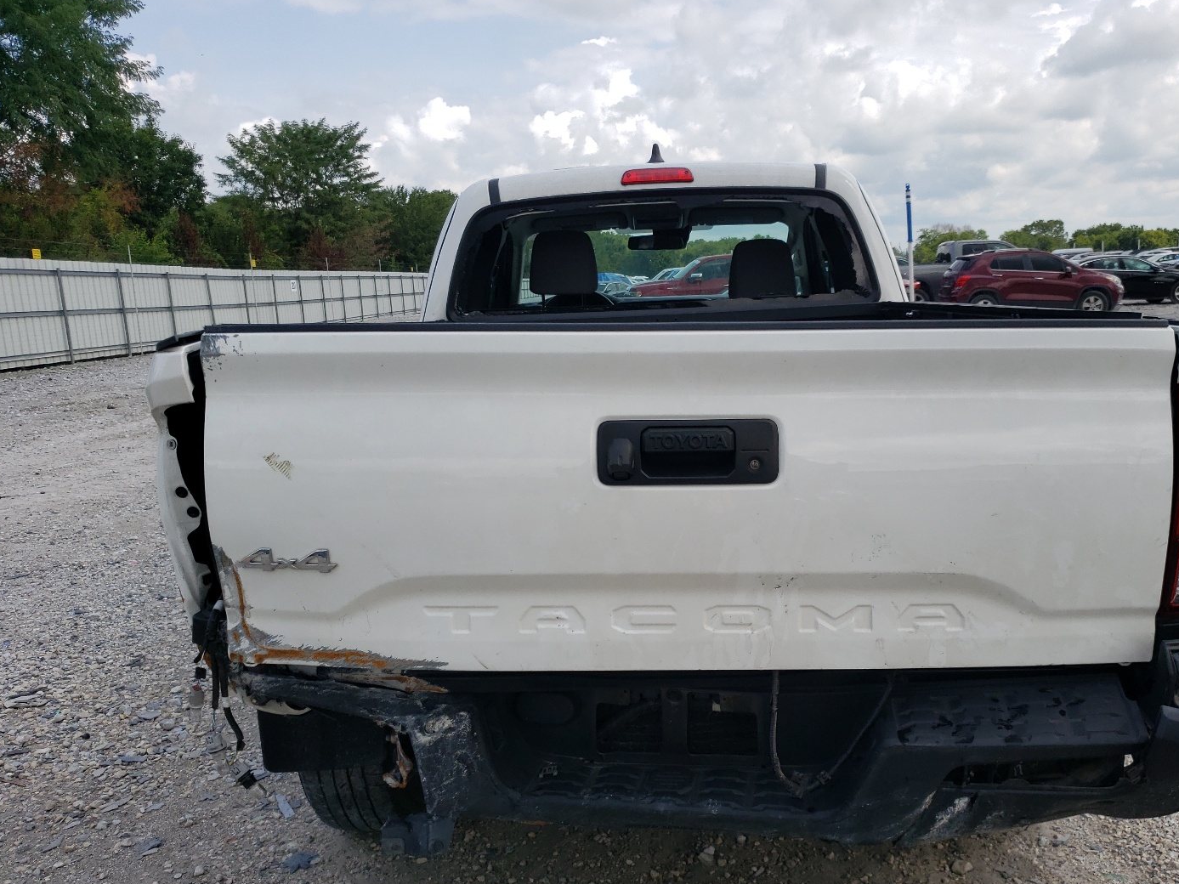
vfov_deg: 46.7
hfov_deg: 59.8
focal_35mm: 30
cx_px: 658
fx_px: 1022
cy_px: 486
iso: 50
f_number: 1.5
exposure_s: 1/2500
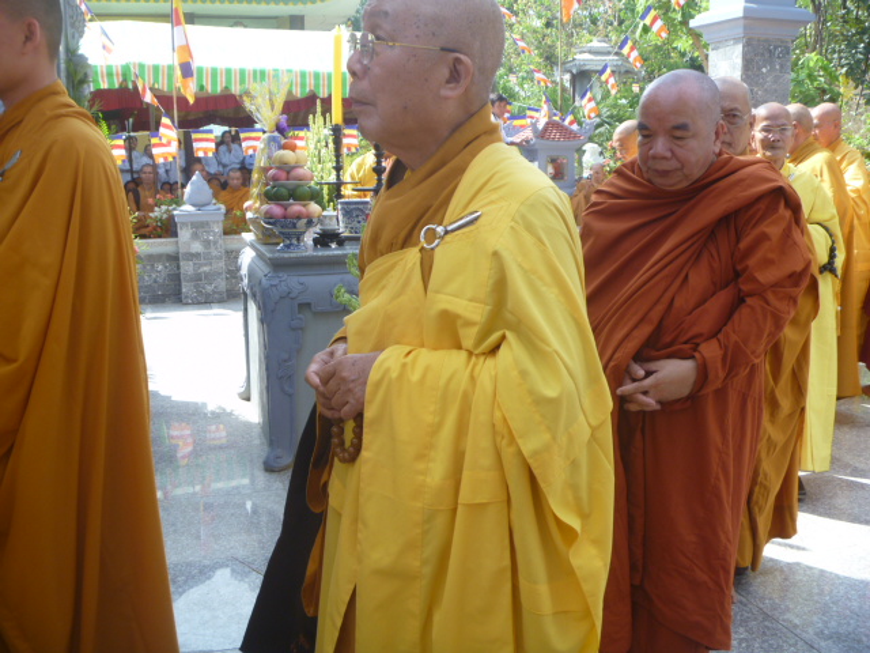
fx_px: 880
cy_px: 326
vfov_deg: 40.7
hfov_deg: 52.6
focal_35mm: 35
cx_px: 435
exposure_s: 1/200
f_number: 3.5
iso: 80
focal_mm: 6.3
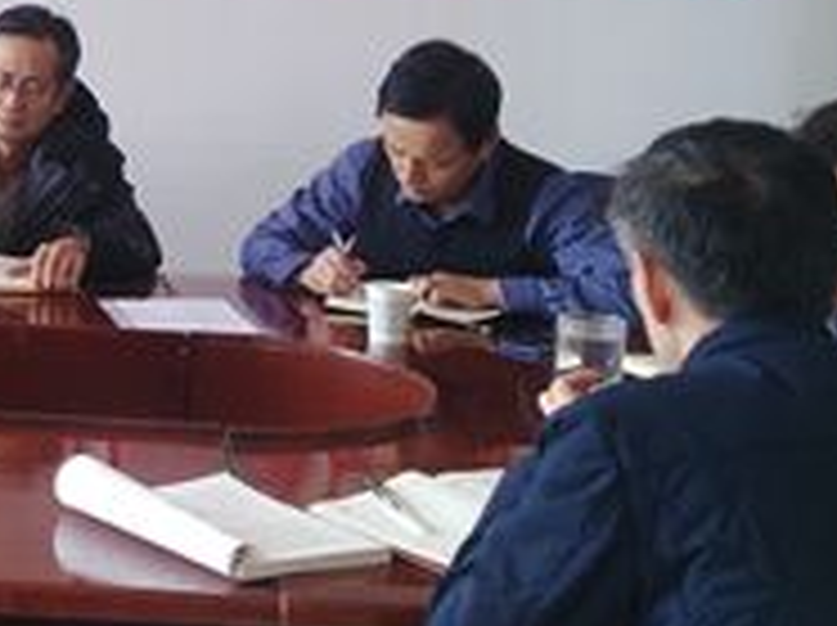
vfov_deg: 17.3
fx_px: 2028
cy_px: 74
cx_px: -122
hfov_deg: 21.9
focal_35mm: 84
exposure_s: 1/40
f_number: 2.2
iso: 107
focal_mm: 3.83
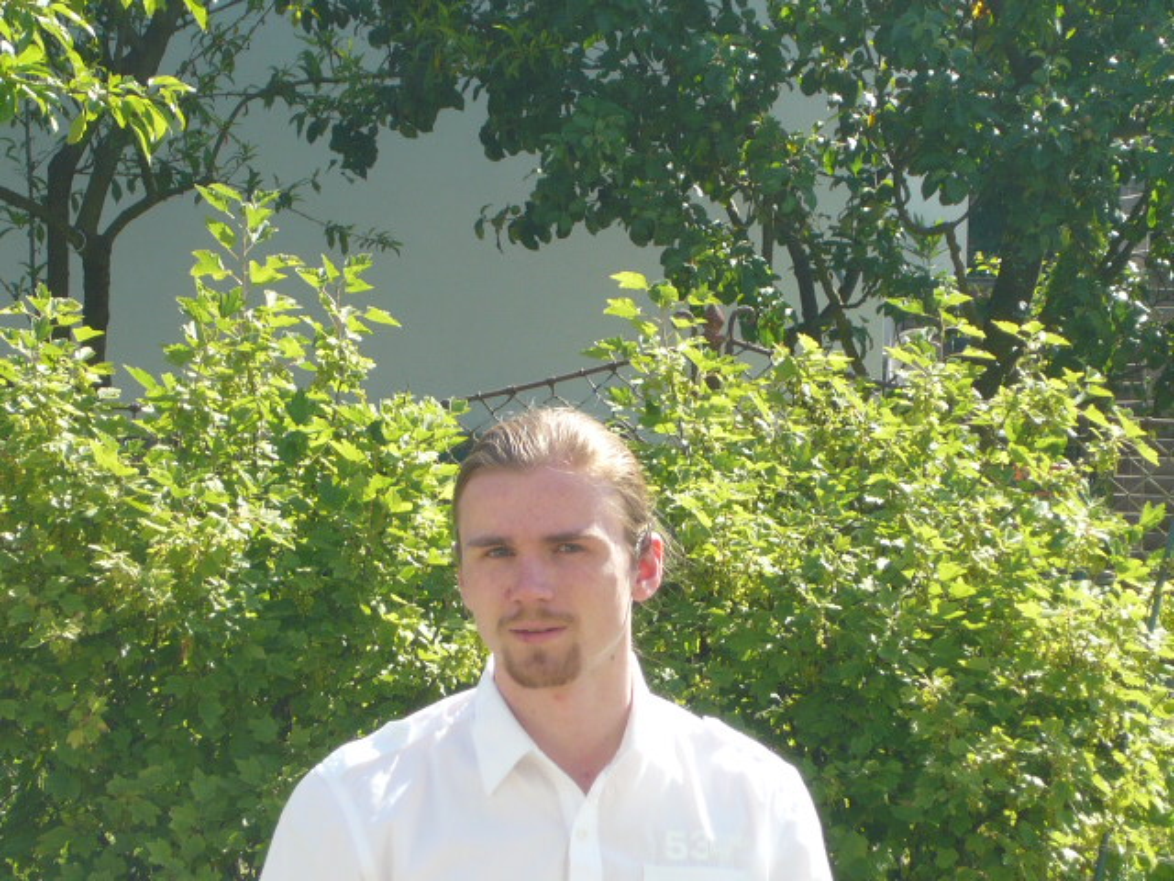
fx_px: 5426
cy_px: 440
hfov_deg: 12.3
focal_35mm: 160
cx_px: 587
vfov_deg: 9.3
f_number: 5.1
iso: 100
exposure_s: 1/200
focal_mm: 16.5
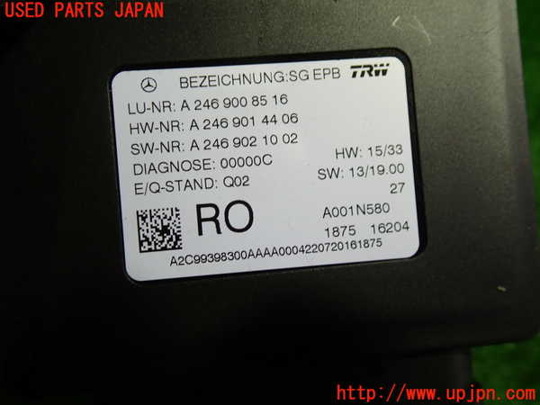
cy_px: 202
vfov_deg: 46.8
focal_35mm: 30
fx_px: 468
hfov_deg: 60.0
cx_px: 270
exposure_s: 1/60
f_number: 2.3
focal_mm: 5.4
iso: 160
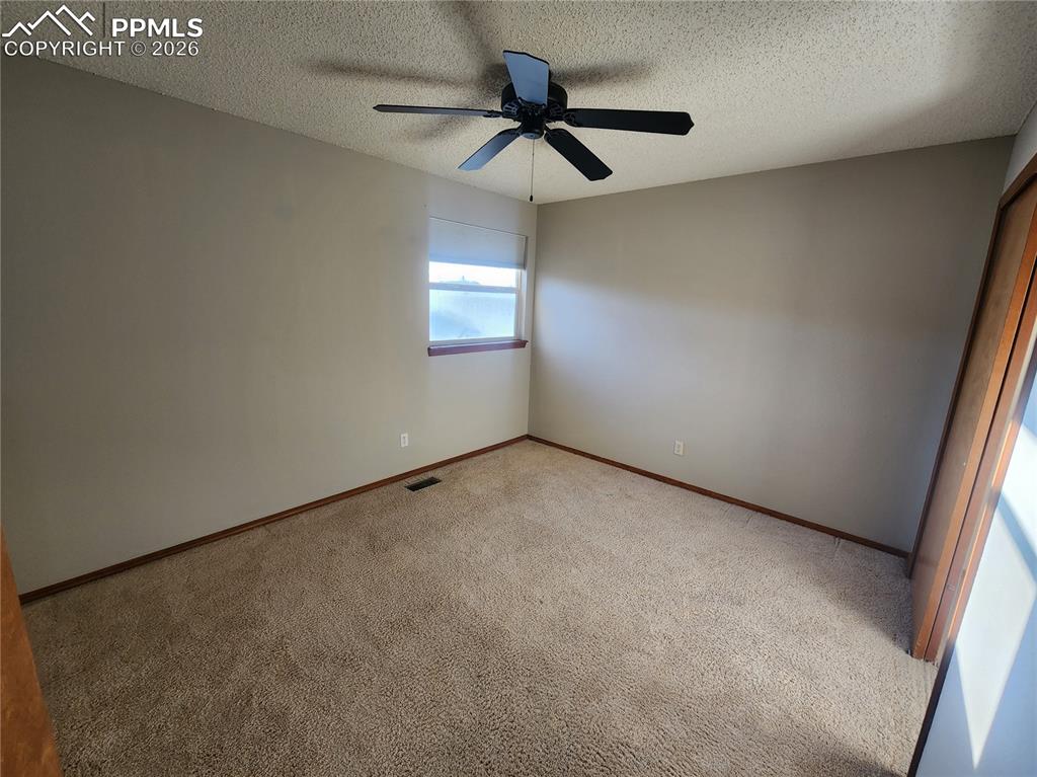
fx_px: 389
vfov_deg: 89.9
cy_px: 388
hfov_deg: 106.2
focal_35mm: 13
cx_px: 518
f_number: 2.2
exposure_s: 1/60
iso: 64
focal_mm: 2.2
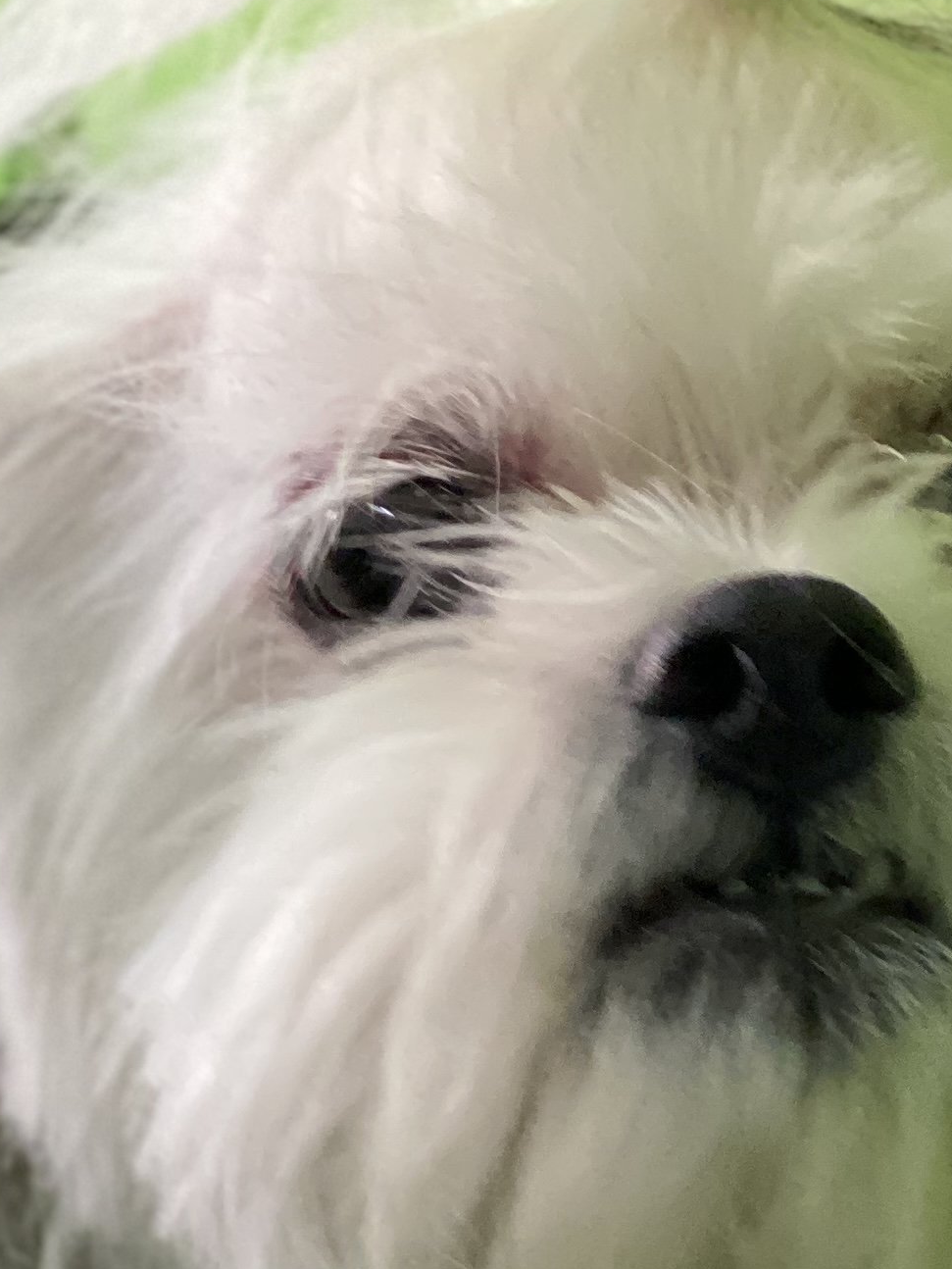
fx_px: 5938
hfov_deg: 9.2
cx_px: 590
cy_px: 1523
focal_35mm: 162
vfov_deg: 11.9
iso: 250
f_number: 2
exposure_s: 1/71
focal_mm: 6
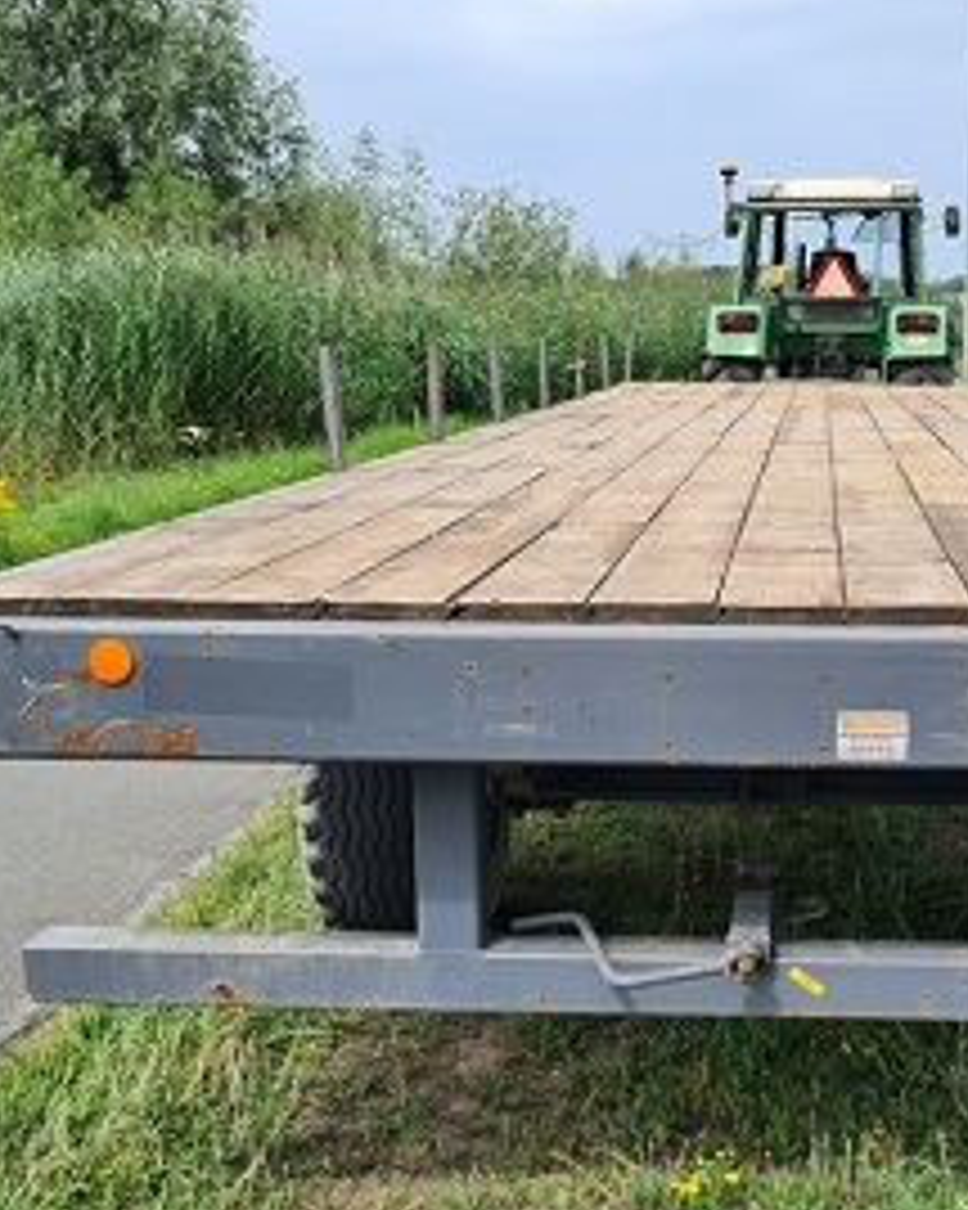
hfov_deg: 29.1
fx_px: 1827
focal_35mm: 51
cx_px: 765
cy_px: 780
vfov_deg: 36.4
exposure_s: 1/1376
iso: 50
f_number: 1.8
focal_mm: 5.4
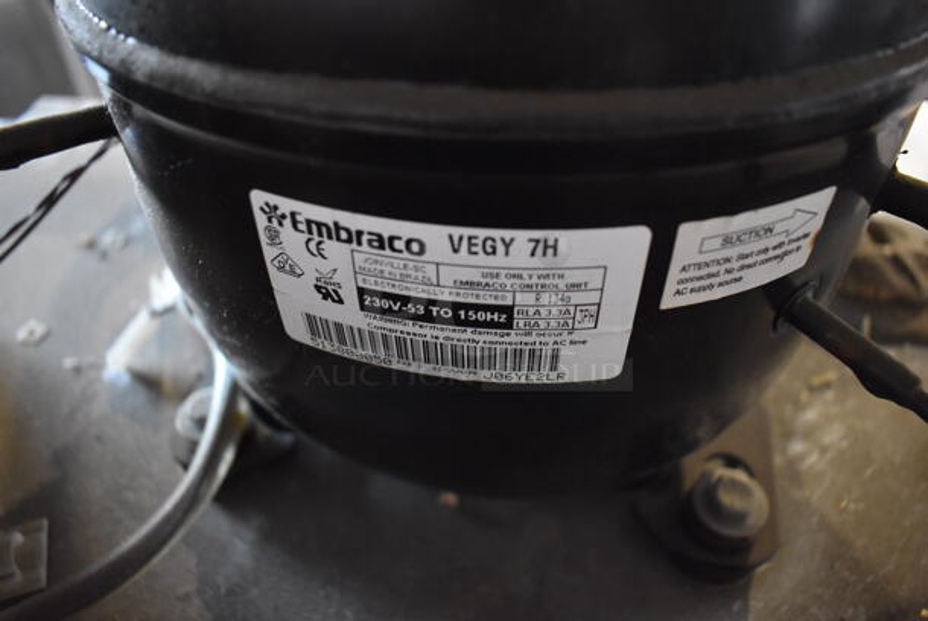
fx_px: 697
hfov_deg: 67.3
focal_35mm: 27
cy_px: 310
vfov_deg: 48.0
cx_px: 464
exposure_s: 1/40
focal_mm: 18
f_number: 3.5
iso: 3200
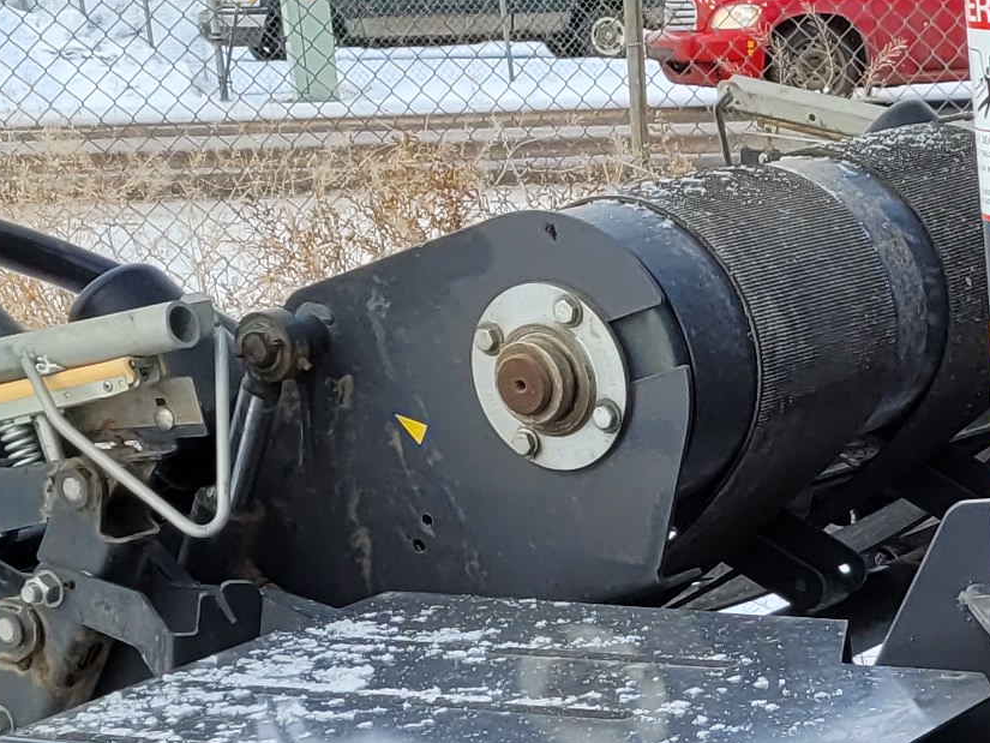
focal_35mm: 127
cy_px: 1006
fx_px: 3633
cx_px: 1333
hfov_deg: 14.8
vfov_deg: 11.3
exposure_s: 1/490
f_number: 1.8
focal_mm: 5.4
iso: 40
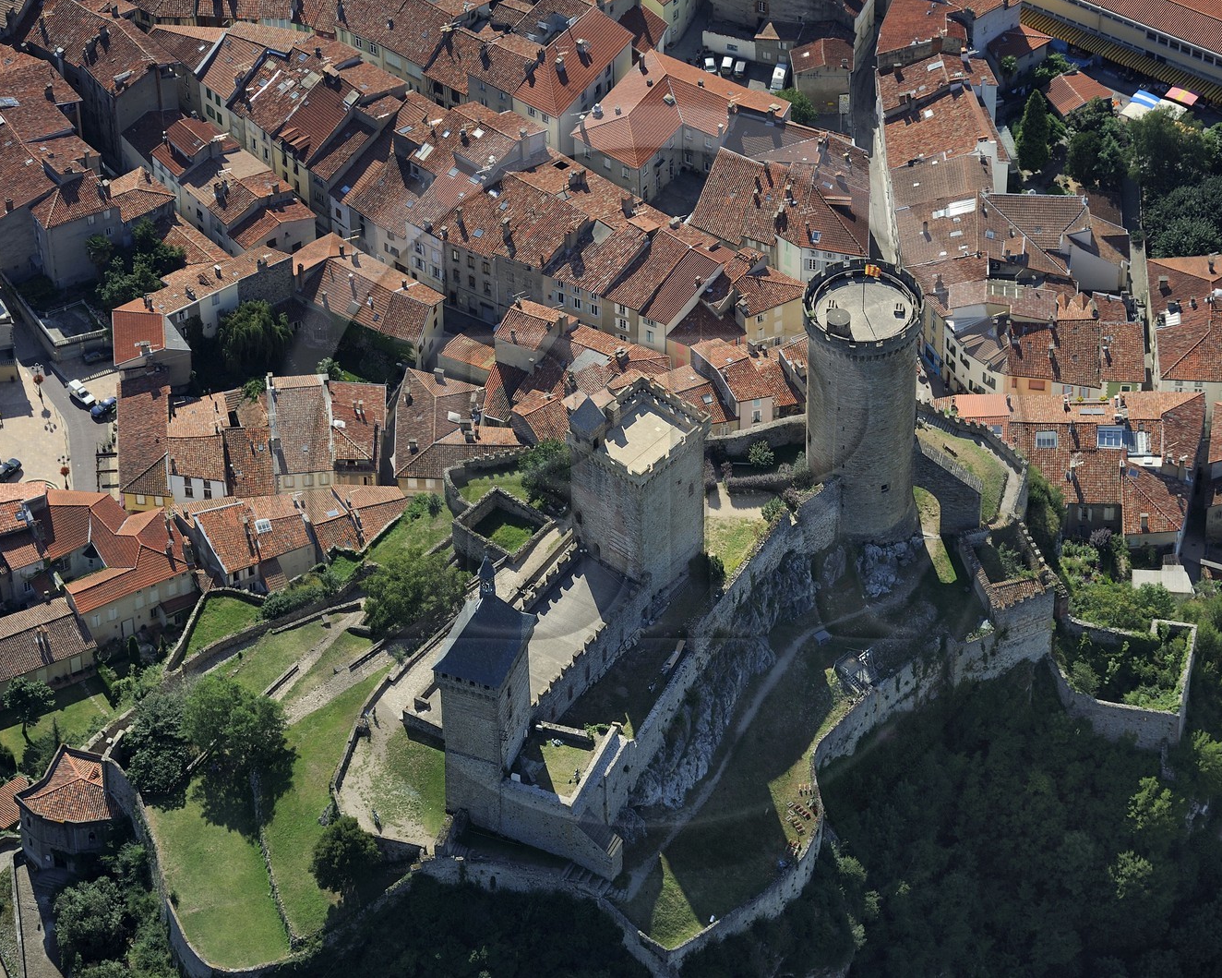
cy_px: 489
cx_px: 647
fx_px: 6148
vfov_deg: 9.1
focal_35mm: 170
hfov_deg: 11.4
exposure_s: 1/1000
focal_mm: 150
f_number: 5
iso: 200
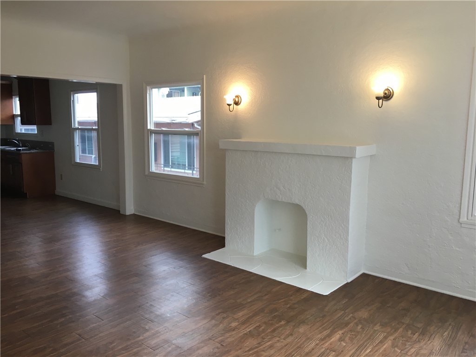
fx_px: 399
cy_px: 178
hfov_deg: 61.7
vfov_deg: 48.2
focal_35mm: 29
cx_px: 238
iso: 25
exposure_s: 1/40
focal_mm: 4.15
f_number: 2.2
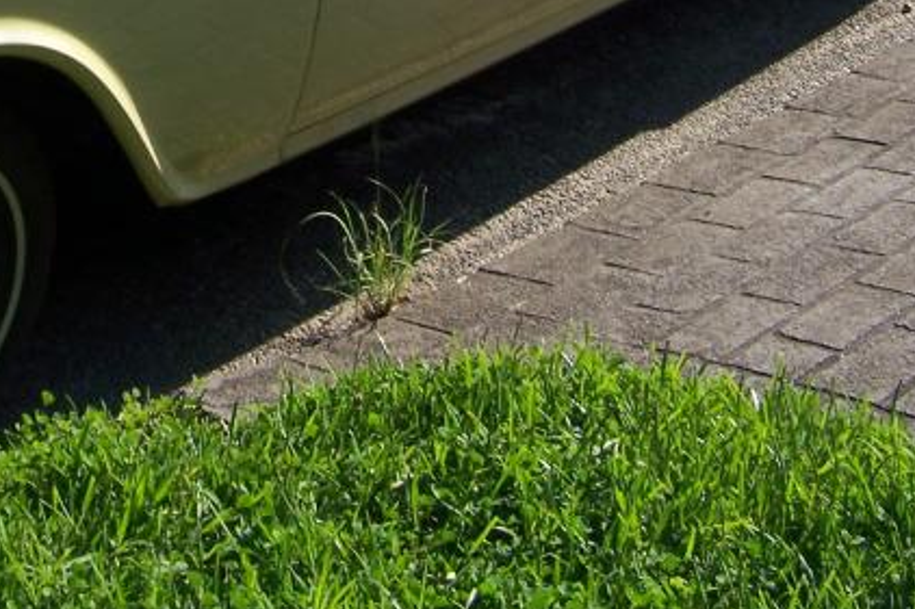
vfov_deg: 13.6
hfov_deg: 20.8
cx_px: 91
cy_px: -212
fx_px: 2439
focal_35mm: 96
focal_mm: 6.3
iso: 64
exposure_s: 1/500
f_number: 4
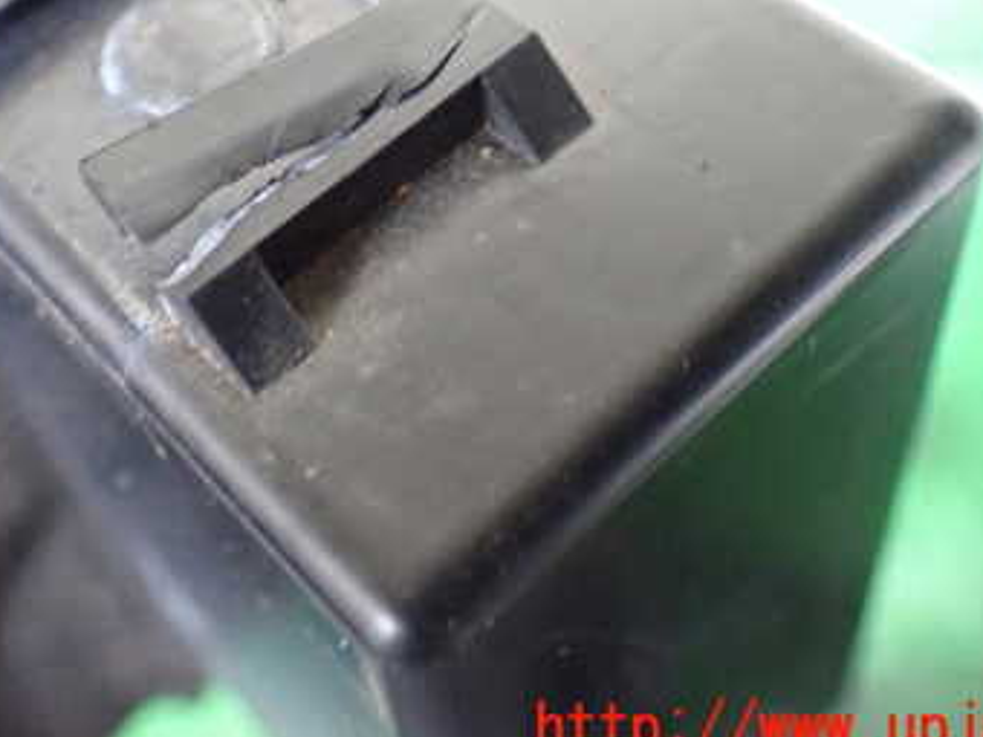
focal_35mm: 53
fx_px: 1505
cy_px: 116
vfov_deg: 26.8
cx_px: 321
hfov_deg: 35.8
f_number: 2.3
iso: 800
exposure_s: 1/30
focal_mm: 5.4
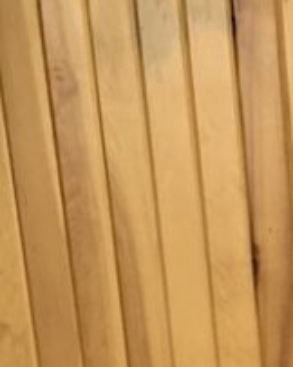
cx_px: 492
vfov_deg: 11.9
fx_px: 1390
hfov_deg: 11.3
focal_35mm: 128
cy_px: 907
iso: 200
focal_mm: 4.25
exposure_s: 1/60
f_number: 1.8
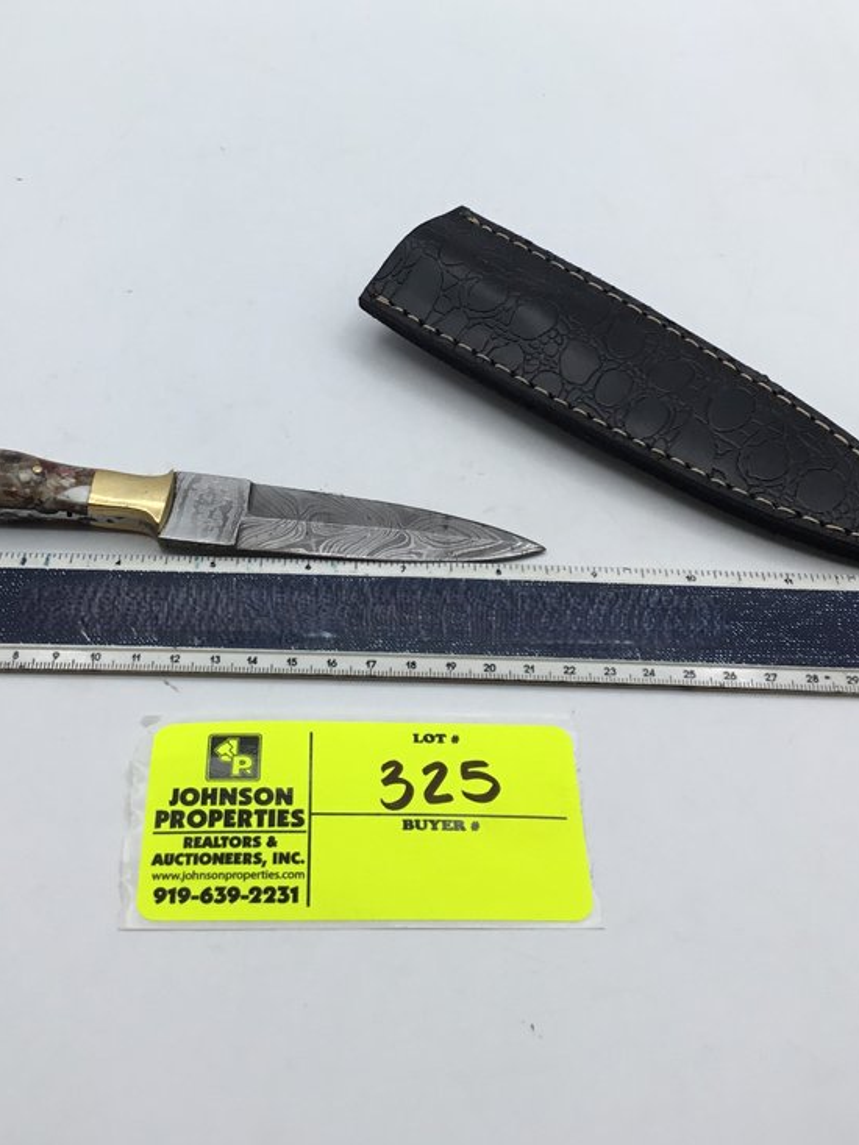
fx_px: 1588
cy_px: 360
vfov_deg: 39.1
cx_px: 360
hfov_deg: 30.2
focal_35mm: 48
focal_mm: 3.3
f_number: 2.4
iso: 25
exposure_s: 1/129
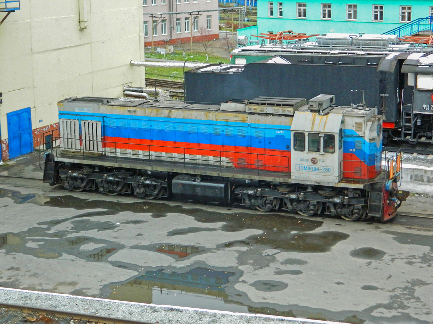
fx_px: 901
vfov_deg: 20.4
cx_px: 216
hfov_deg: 27.0
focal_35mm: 72
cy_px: 158
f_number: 4
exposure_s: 1/250
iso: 400
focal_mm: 12.6
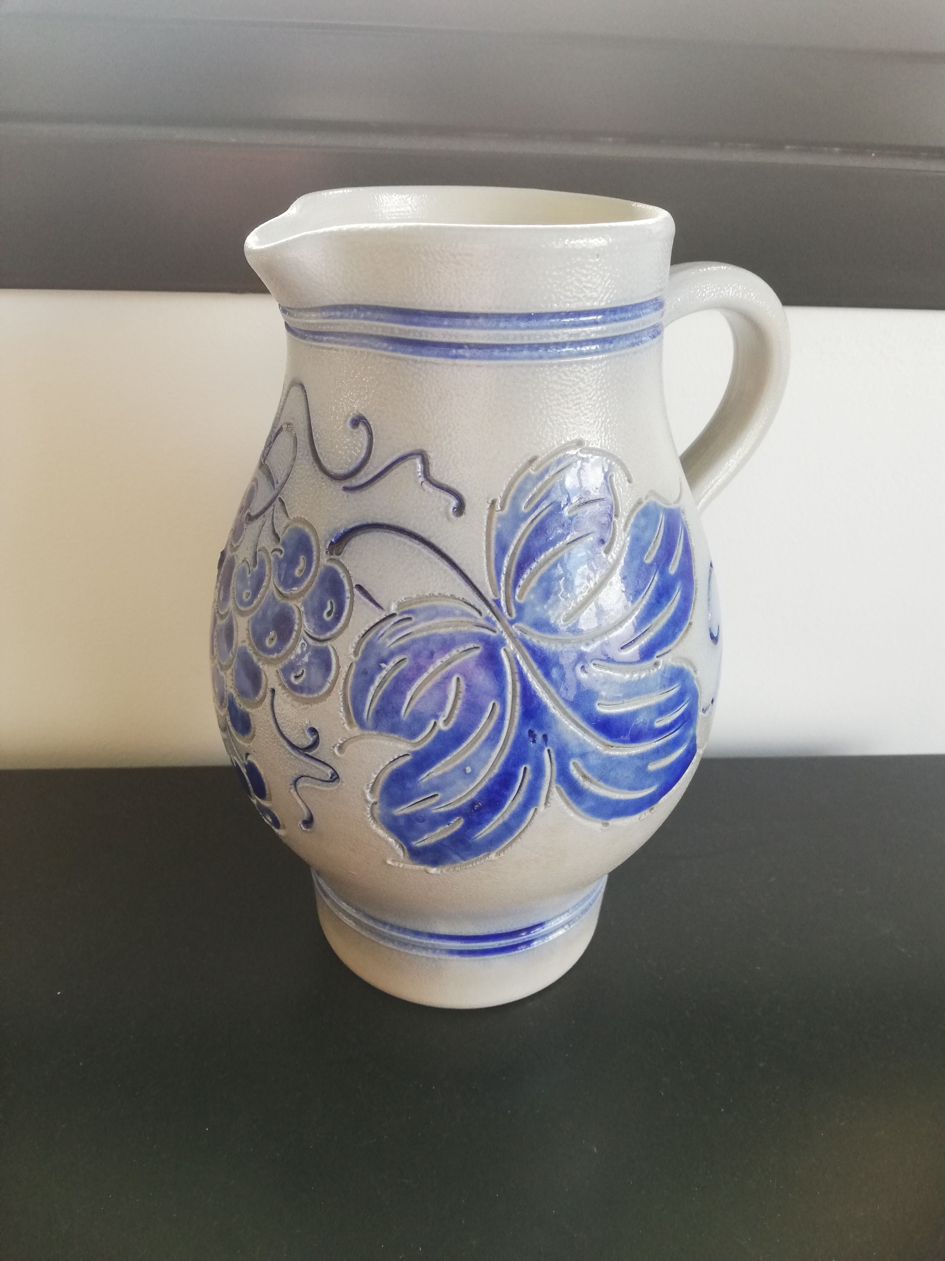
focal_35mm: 26
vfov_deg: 67.3
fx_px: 946
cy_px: 630
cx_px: 472
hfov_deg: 53.1
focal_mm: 3.81
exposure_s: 1/60
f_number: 2.2
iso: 125
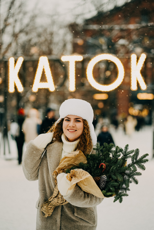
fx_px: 545
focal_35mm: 85
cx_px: 77
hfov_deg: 16.1
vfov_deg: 23.9
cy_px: 115
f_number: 2.2
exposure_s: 1/640
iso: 160
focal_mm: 85
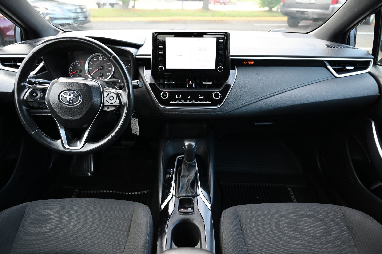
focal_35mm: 24
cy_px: 127
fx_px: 254
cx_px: 191
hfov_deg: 73.8
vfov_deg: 53.1
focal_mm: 24
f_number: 4
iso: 1600
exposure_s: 1/125
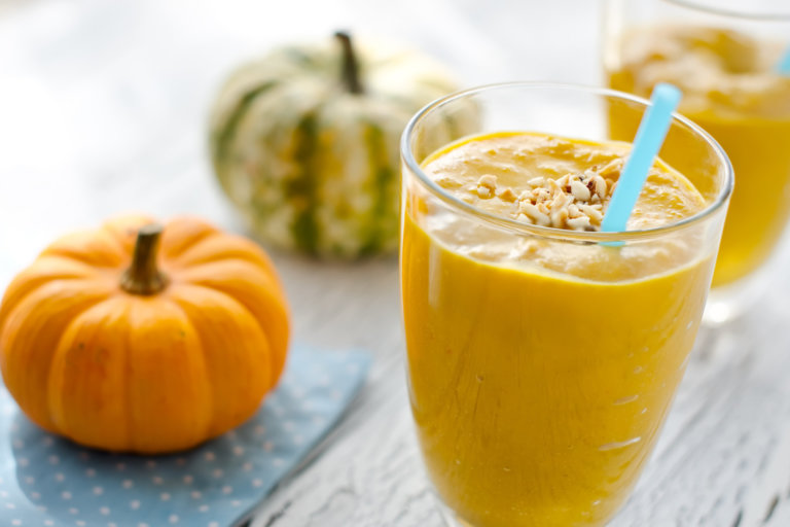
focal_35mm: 75
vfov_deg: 18.2
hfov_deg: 27.0
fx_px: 1646
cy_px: 264
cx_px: 395
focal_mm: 50
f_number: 2.8
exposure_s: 1/500
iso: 125
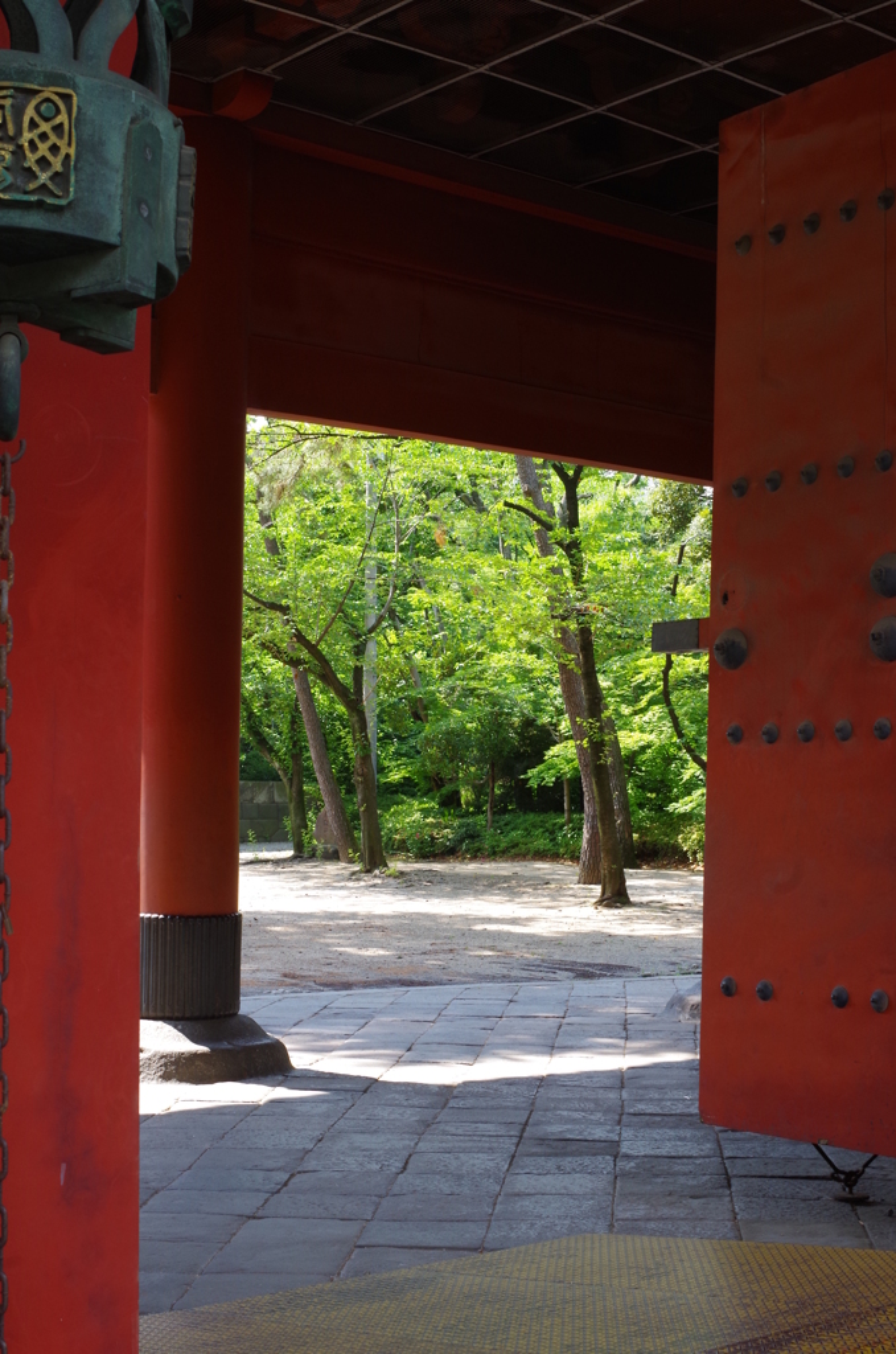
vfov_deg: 38.3
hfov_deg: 25.9
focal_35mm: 52
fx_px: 1950
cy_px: 677
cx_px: 448
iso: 400
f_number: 10
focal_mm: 35
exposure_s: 1/60
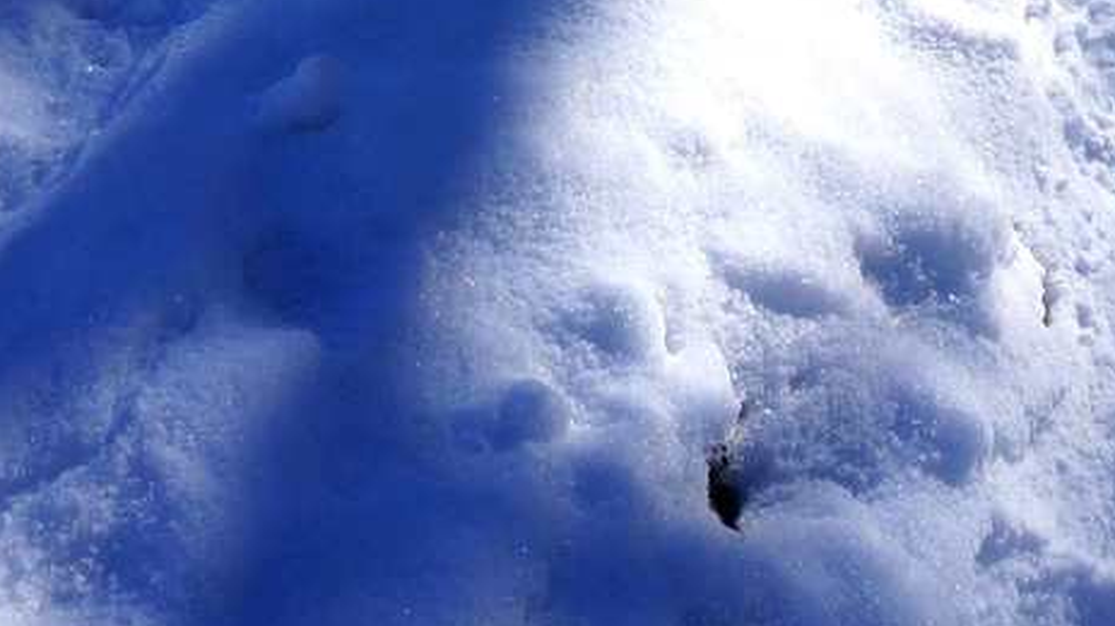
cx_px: 1034
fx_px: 2128
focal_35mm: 72
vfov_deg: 13.2
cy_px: -811
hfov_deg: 28.1
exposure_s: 1/125
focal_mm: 16
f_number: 13
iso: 100
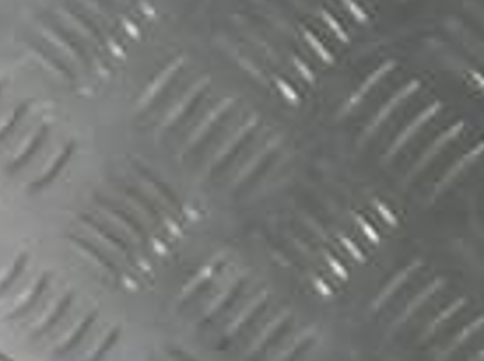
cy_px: 1136
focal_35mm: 186
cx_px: 856
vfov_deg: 7.0
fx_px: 2596
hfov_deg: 10.1
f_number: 1.8
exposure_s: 1/50
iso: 50
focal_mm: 4.6
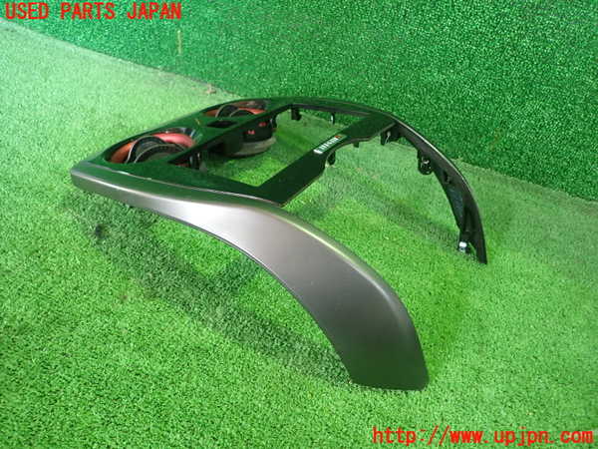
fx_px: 432
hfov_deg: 69.4
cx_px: 299
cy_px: 224
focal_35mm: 25
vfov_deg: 54.9
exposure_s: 1/30
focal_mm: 4.5
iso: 400
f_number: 2
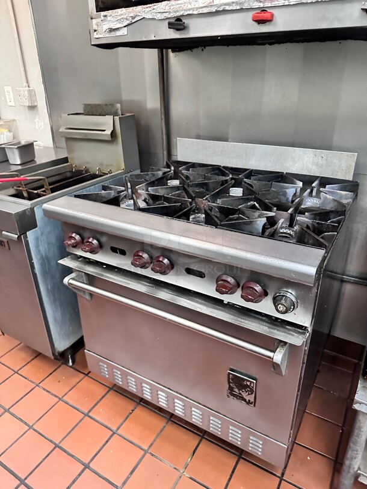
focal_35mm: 24
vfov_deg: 71.6
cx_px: 184
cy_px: 244
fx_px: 339
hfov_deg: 56.8
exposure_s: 1/60
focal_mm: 6.86
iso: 800
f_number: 1.78
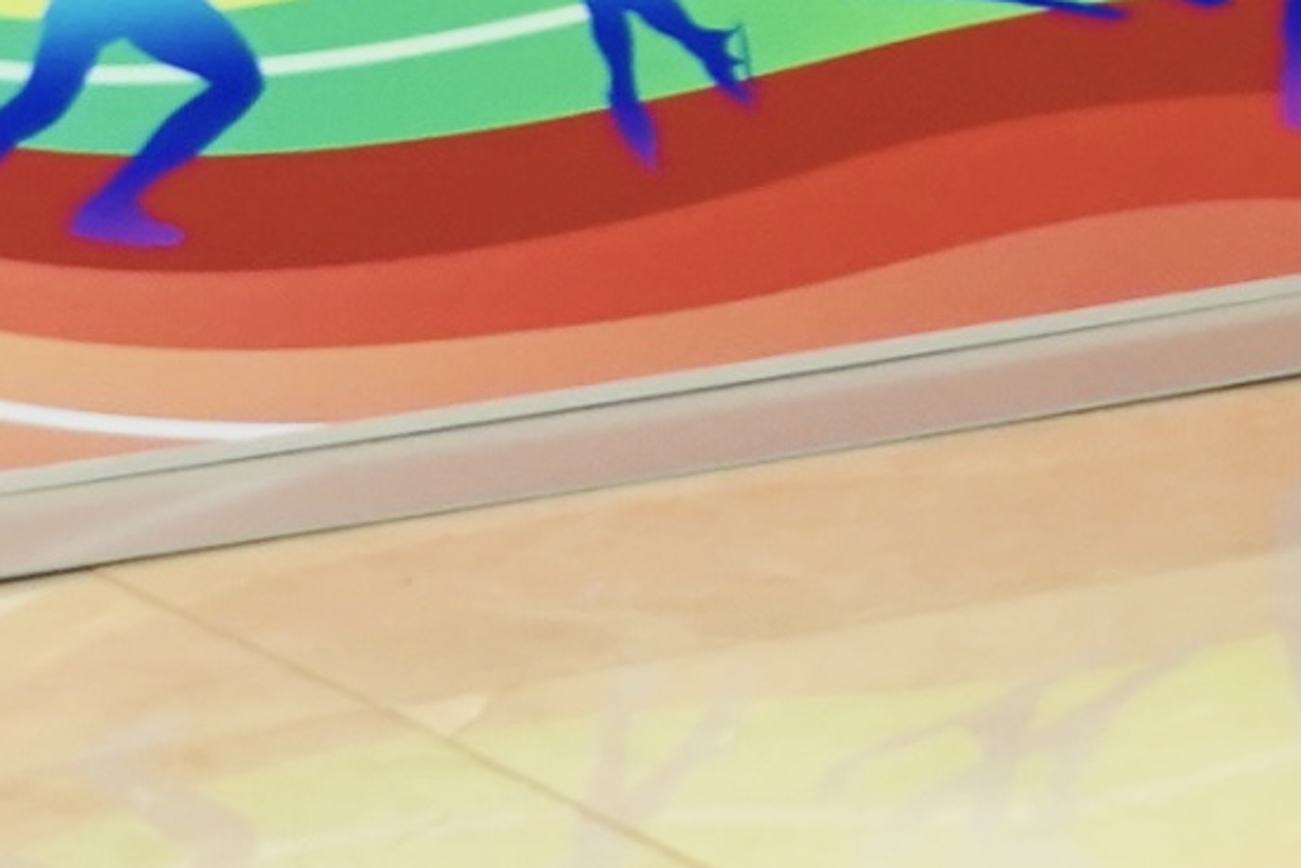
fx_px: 10121
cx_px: 3701
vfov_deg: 4.6
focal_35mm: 280
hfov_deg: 6.7
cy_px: -2143
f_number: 4
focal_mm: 40
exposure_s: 1/160
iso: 1600
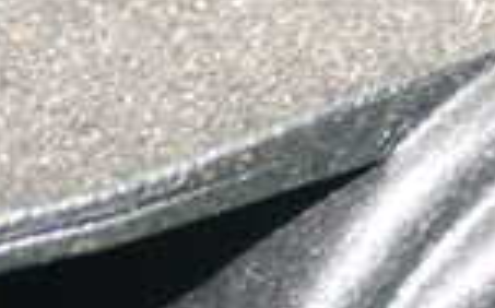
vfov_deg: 5.3
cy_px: 393
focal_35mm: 245
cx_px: 836
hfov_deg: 8.3
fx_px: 3301
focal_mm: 10.35
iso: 800
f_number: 3.5
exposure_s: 1/15
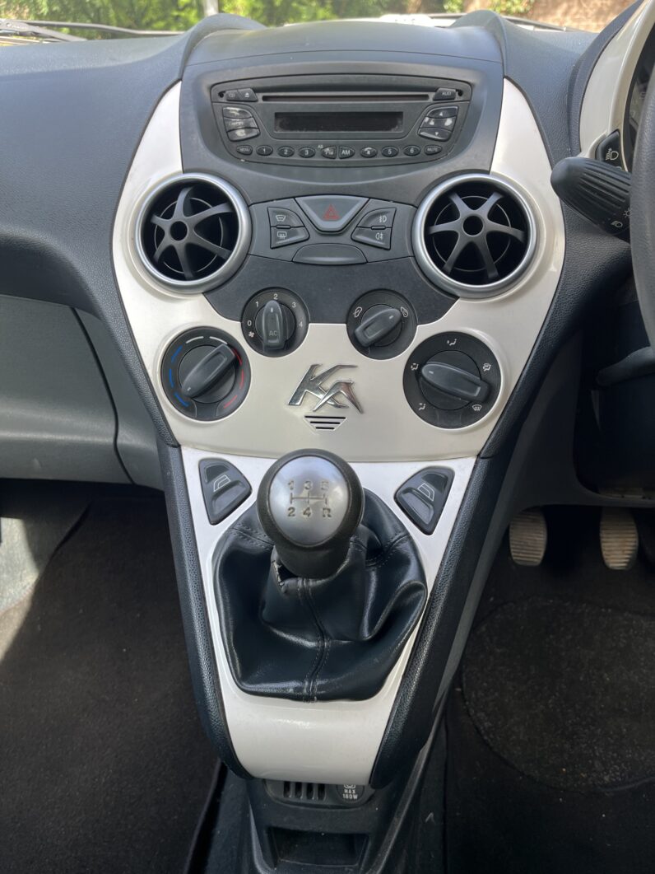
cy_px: 437
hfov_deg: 53.1
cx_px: 328
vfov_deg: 67.3
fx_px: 656
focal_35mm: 26
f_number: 1.6
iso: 32
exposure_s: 1/129
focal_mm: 5.1
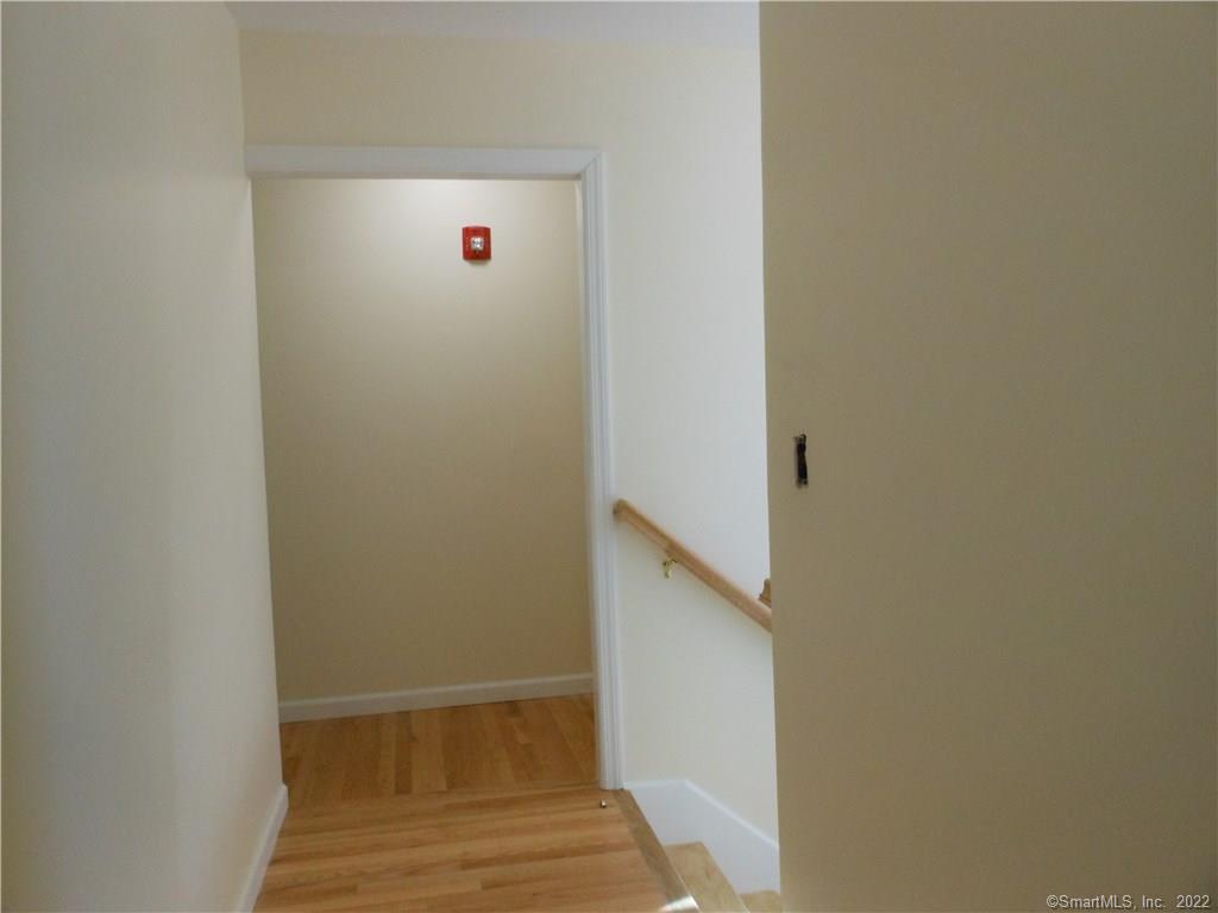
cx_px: 609
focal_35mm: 28
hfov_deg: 63.4
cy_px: 456
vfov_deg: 49.7
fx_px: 985
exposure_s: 1/80
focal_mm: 5
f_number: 3.7
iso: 400
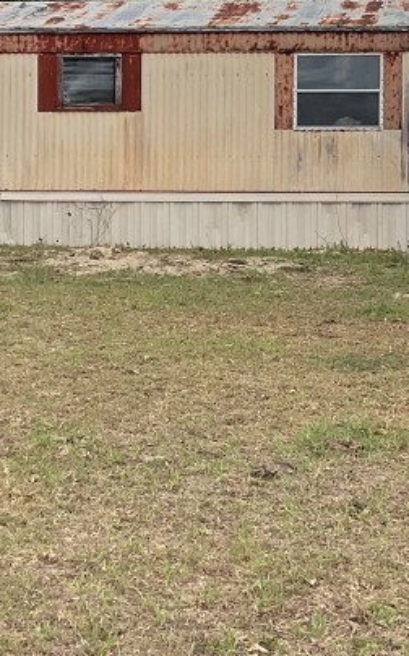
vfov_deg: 26.1
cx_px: 354
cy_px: 140
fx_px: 1393
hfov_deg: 16.5
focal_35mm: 78
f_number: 1.8
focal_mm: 3
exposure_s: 1/1412
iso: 16
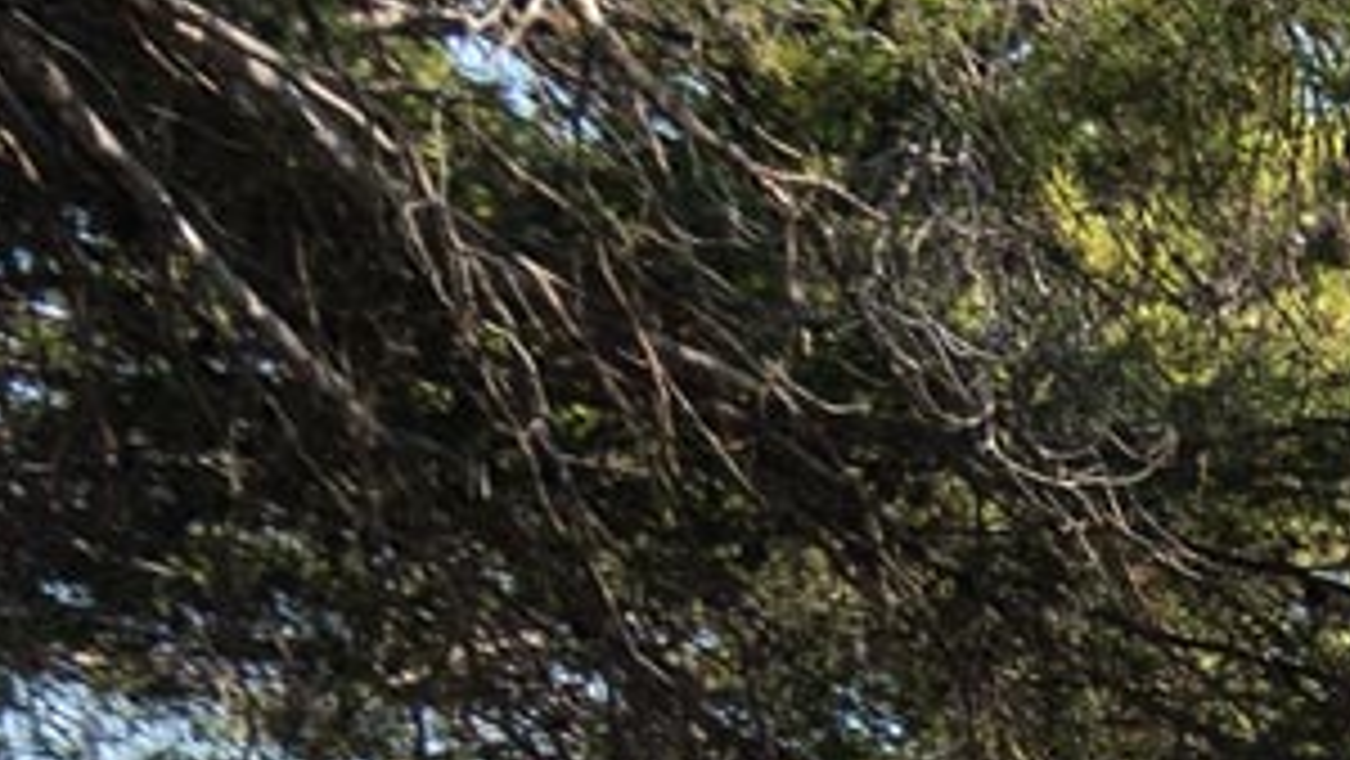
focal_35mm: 181
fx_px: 6481
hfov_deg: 9.5
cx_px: 3969
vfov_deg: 5.7
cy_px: 3116
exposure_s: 1/640
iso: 125
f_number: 4
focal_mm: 8.8
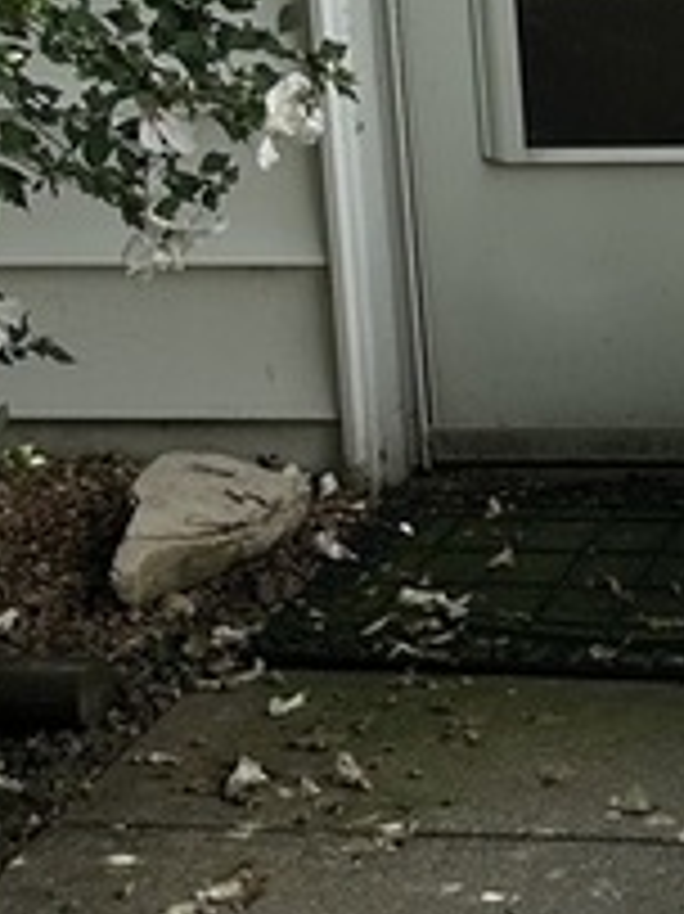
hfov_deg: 11.3
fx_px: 3376
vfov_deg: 15.1
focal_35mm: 128
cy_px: -5
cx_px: 864
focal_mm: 6.86
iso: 80
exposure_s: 1/2591
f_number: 1.78
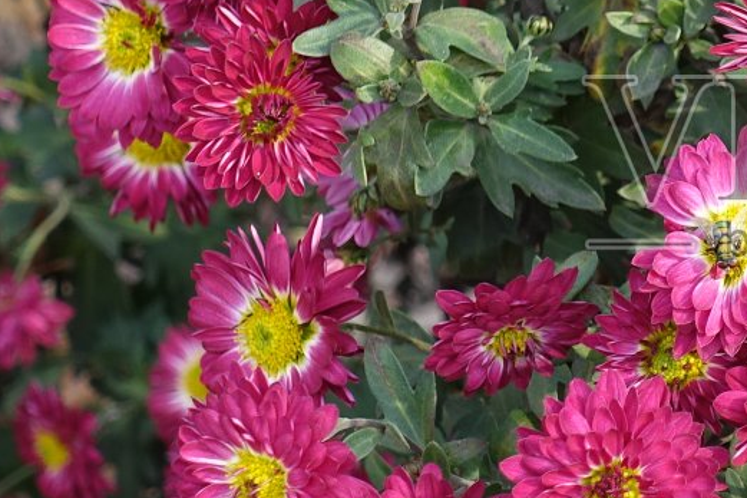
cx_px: 824
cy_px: 174
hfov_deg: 9.5
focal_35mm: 215
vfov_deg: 6.4
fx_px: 4460
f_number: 4
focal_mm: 25.7
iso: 125
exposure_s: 1/200
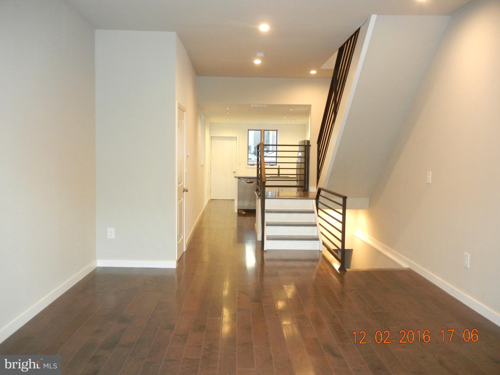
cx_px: 250
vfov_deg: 46.8
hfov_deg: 60.0
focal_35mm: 30
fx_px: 433
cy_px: 188
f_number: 3.5
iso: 561
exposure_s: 1/30
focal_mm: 5.4
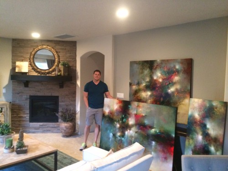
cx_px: 114
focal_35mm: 29
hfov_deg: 61.7
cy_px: 86
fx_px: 191
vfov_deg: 48.2
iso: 320
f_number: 2.2
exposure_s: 1/15
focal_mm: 4.15
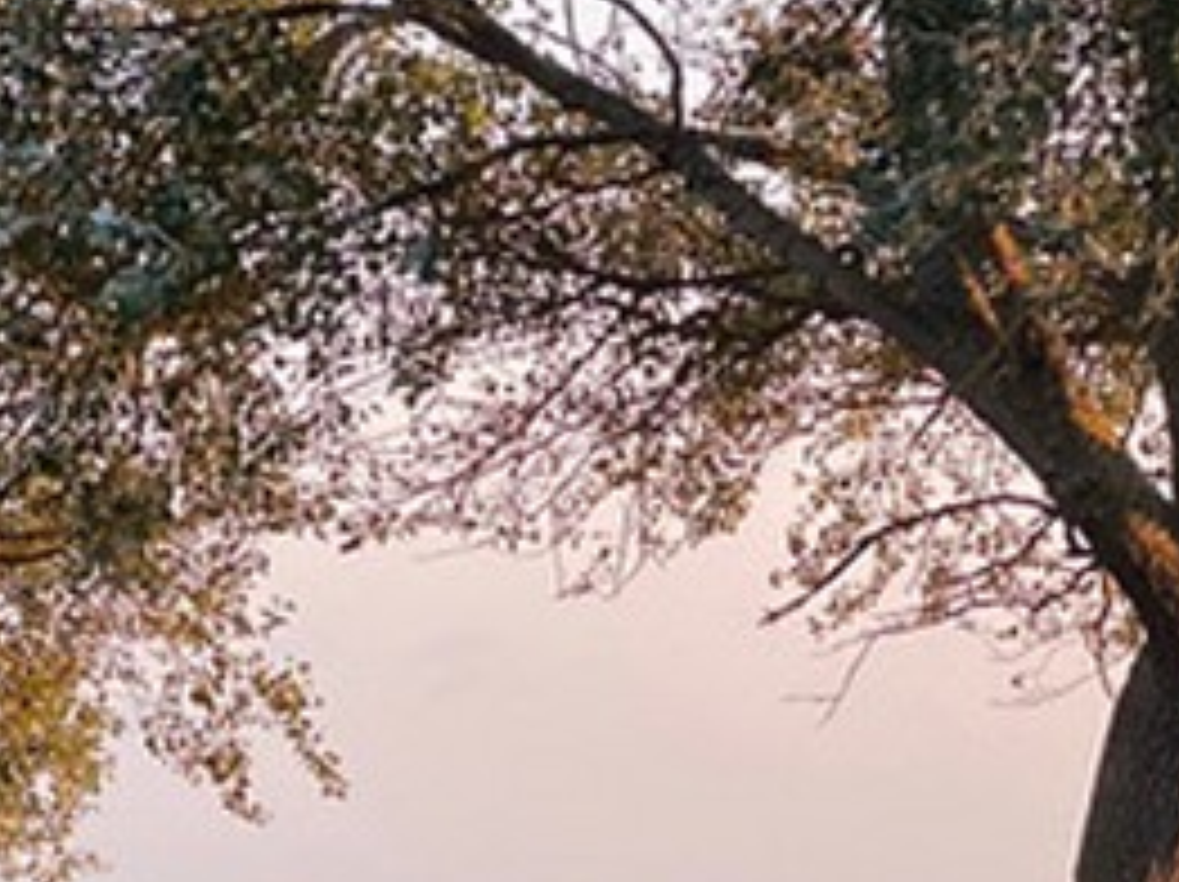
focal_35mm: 159
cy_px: 927
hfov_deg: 12.4
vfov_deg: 9.2
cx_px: 454
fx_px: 5410
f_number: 2
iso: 32
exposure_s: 1/122
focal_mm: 6
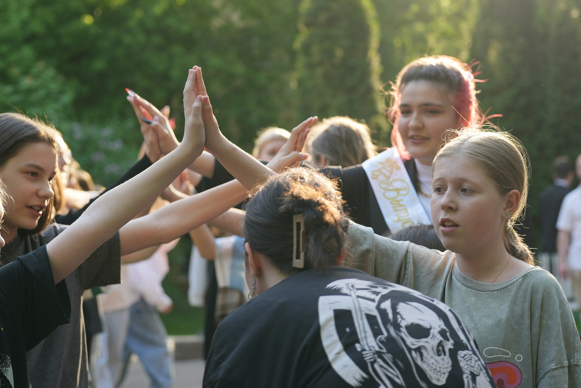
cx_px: 278
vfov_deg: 16.7
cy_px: 169
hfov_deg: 24.8
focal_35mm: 82
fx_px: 1323
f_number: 2.8
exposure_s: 1/320
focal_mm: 50
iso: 160
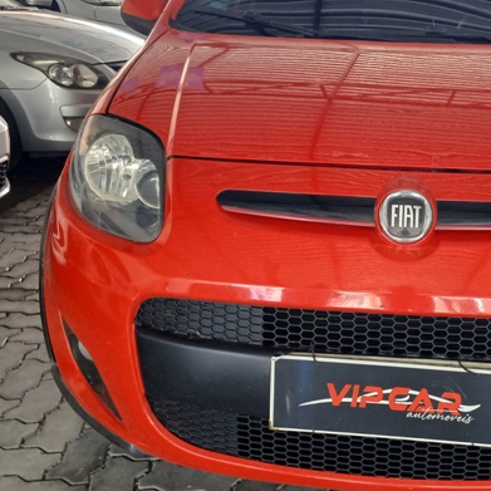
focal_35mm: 47
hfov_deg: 35.3
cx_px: 365
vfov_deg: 36.0
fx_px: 754
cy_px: 207
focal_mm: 3.98
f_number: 1.8
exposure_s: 1/50
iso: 125
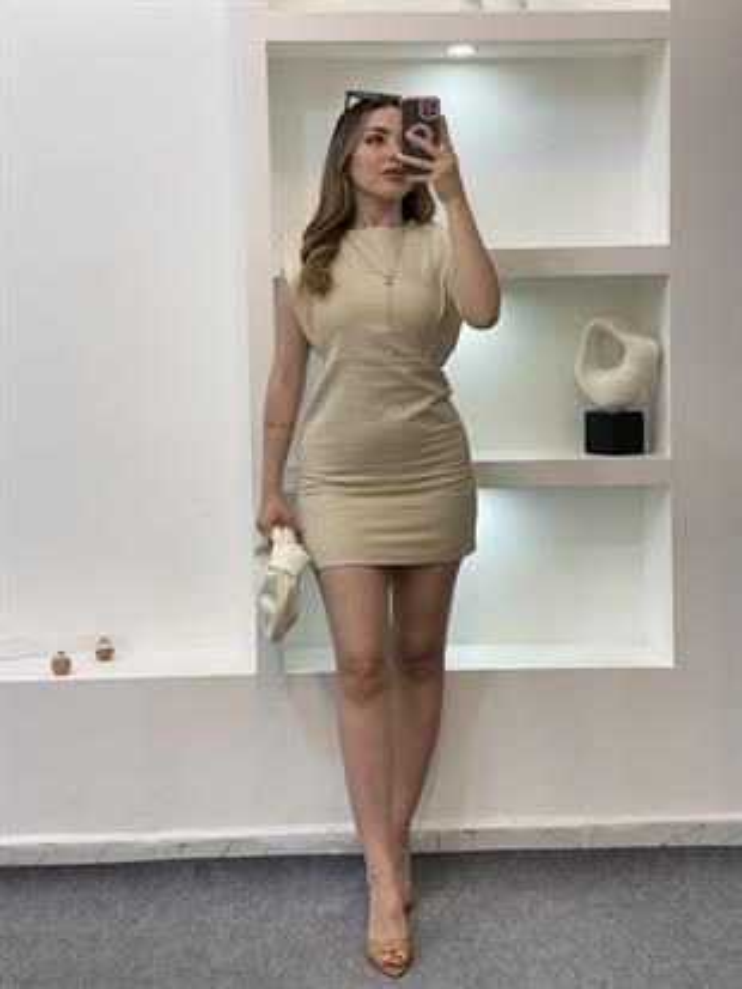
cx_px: 371
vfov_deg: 36.8
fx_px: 1485
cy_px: 494
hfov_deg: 28.0
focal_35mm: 52
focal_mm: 6
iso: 80
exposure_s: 1/100
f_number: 2
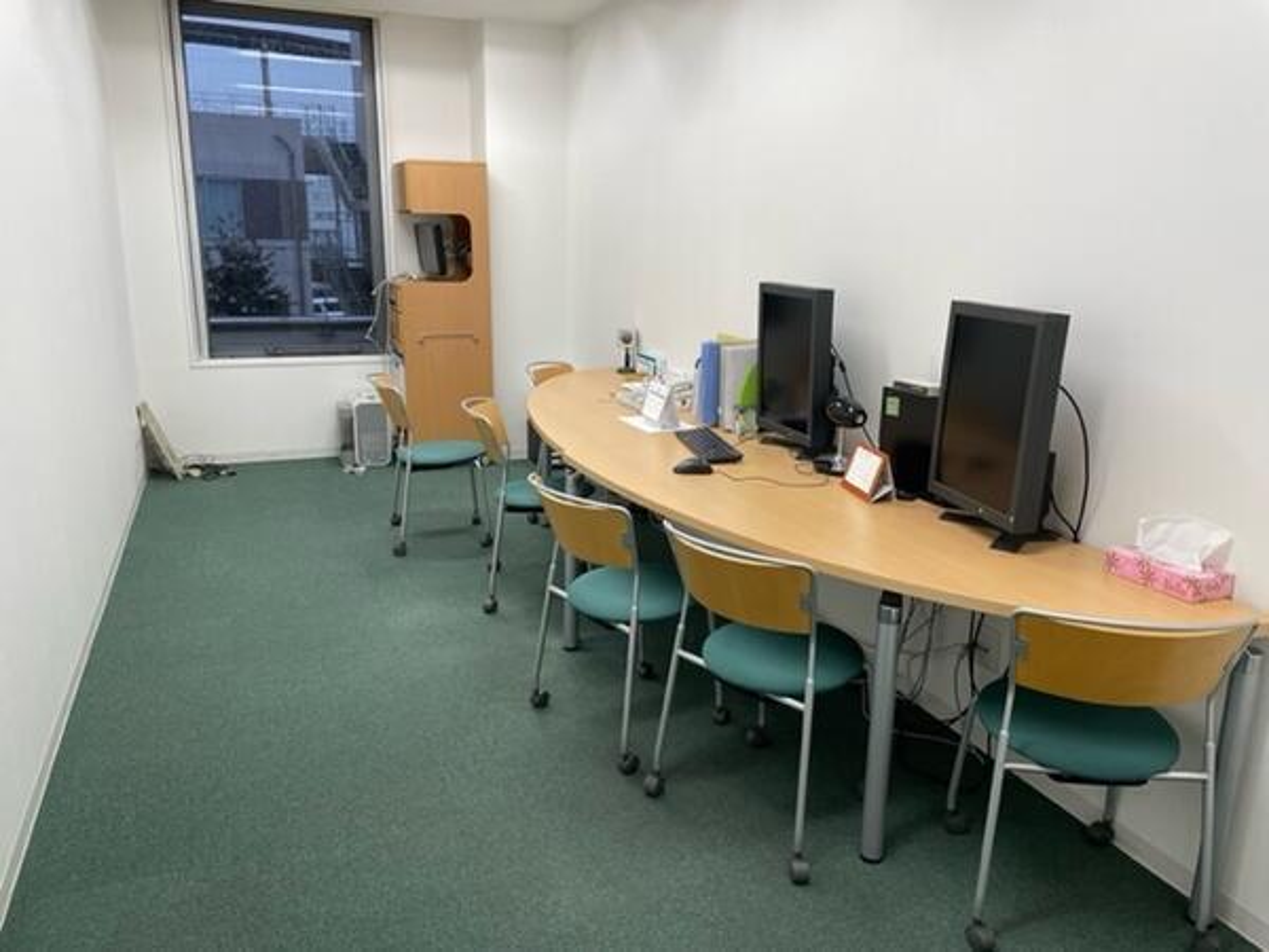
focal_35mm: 26
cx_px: 634
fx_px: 953
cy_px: 476
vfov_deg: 53.1
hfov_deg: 67.3
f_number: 1.6
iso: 80
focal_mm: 4.2
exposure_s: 1/100
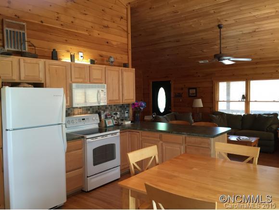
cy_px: 105
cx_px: 140
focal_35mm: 29
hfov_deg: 61.6
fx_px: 234
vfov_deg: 48.3
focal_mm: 4.15
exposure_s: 1/30
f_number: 2.2
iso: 64
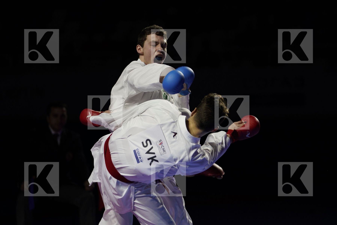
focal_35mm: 164
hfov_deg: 12.5
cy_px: 112
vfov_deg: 8.4
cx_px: 168
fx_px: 1535
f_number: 2.8
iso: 800
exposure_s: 1/1000
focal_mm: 164
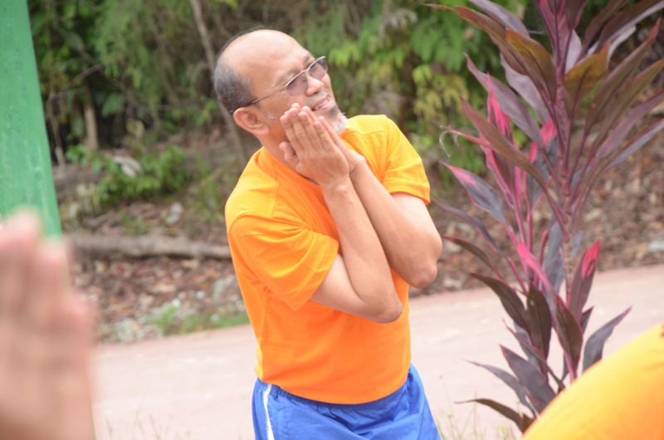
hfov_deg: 10.2
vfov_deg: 6.8
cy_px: 220
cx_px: 332
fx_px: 3728
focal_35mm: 202
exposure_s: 1/80
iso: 640
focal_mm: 135
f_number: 7.1
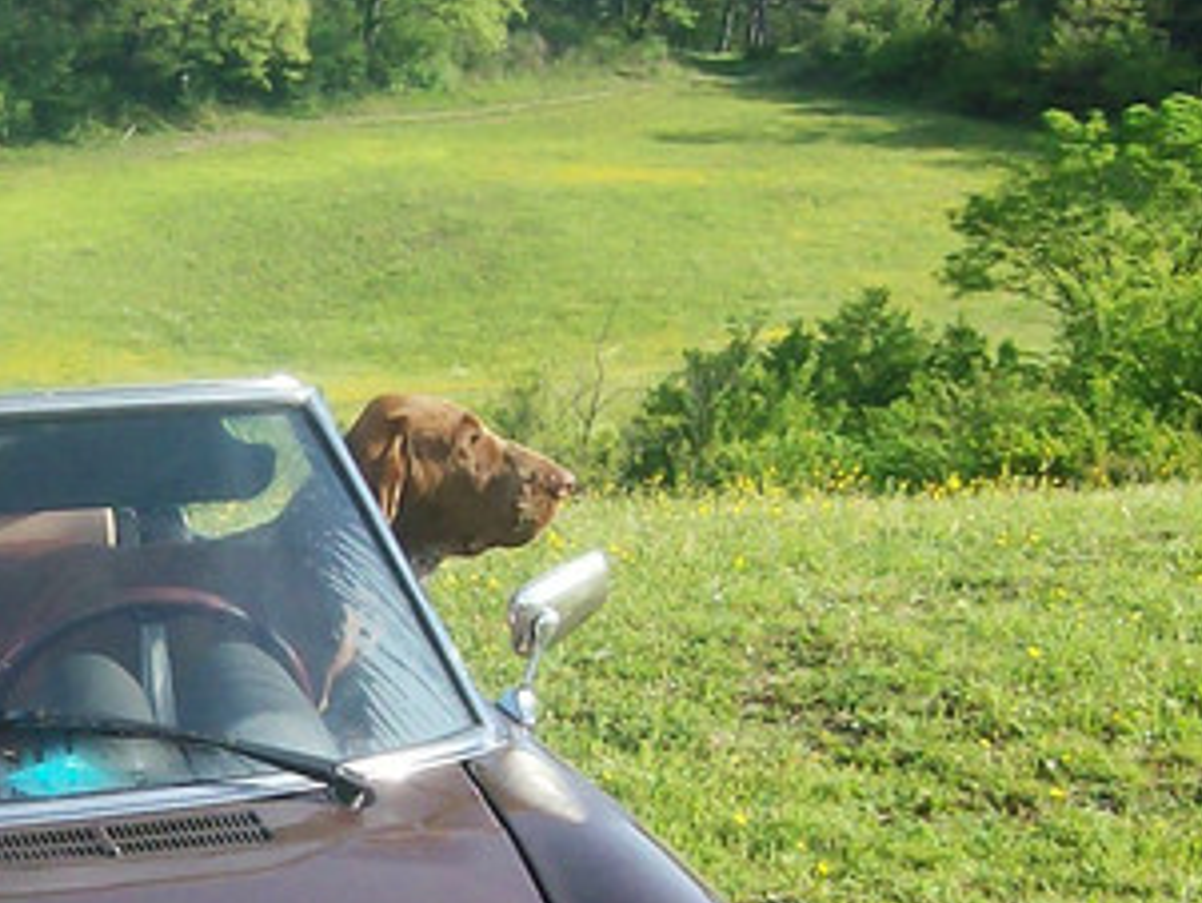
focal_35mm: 124
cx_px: -46
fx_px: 4307
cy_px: 795
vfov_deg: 11.9
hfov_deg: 15.5
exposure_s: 1/539
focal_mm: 5.8
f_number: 2.8
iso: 80
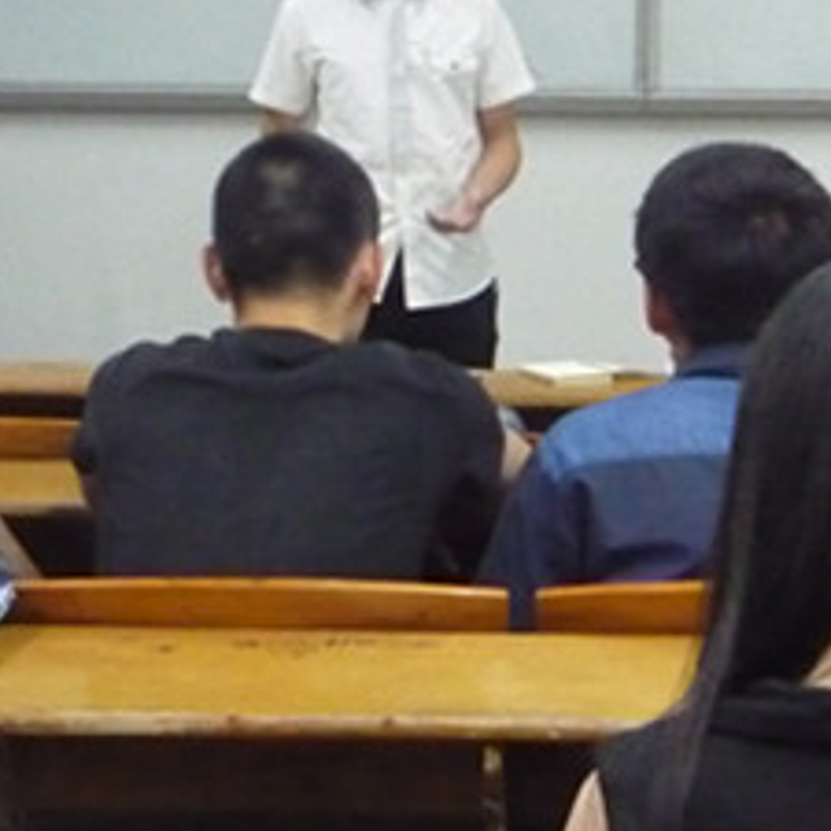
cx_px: 628
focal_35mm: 100
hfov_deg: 17.3
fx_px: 2716
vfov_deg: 17.0
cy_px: 6
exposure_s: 1/50
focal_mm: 5.2
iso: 800
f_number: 3.3
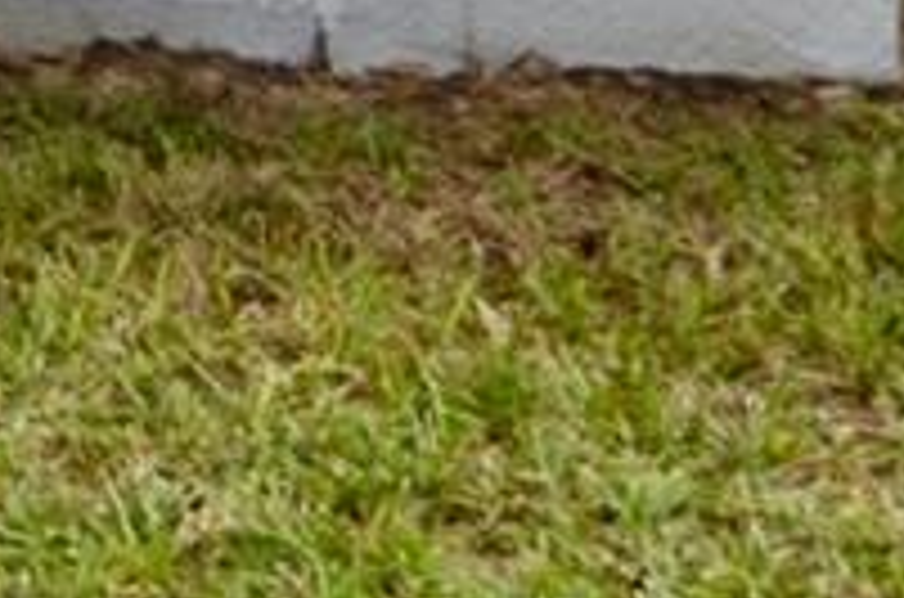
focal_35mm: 287
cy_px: -1189
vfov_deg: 4.6
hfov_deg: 6.2
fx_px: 7190
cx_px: -2510
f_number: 5.6
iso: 110
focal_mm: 24
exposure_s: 1/125
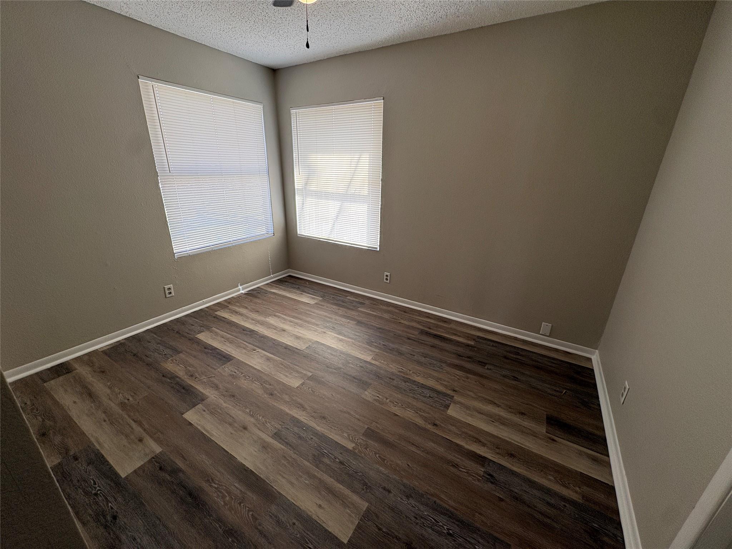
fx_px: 296
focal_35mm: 14
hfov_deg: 102.1
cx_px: 366
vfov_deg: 85.7
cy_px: 274
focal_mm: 2.22
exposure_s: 1/145
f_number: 2.2
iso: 80
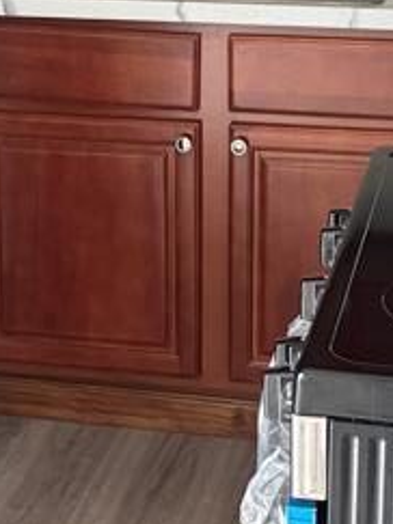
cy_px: 71
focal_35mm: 101
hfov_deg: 14.6
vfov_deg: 19.2
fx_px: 1530
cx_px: 196
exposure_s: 1/60
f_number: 1.78
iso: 320
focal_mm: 6.76
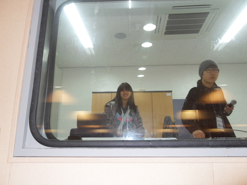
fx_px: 200
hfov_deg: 63.4
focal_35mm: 28
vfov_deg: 49.7
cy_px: 92
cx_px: 124
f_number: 2.8
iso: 200
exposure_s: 1/45
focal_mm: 6
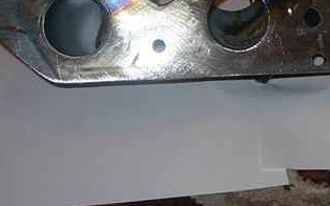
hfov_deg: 24.6
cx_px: 291
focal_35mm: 82
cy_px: 30
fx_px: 737
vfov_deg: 15.8
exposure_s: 1/64
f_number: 2.8
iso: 79
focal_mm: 7.8
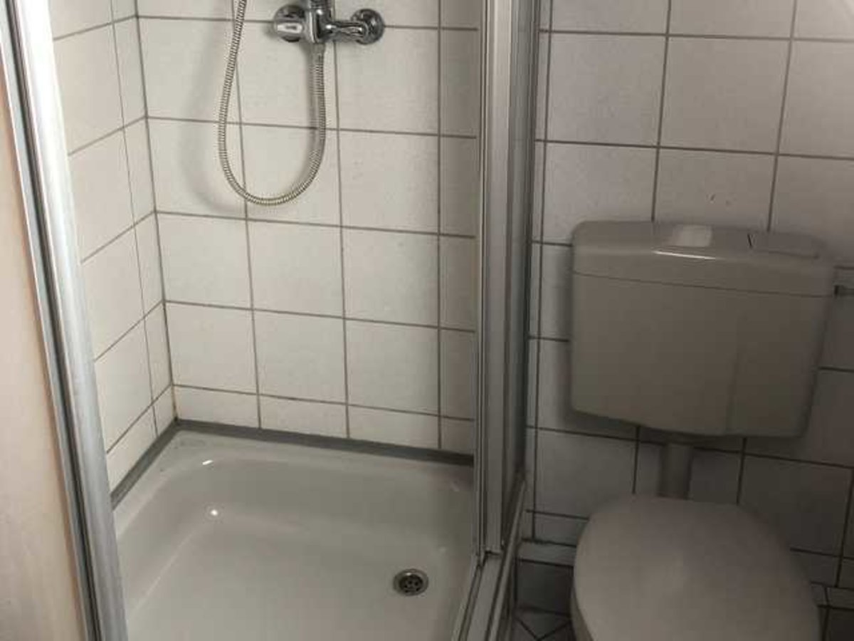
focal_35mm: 28
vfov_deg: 49.7
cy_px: 320
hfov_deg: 63.4
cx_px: 427
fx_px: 691
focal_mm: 3.99
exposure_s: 1/15
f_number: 1.8
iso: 50
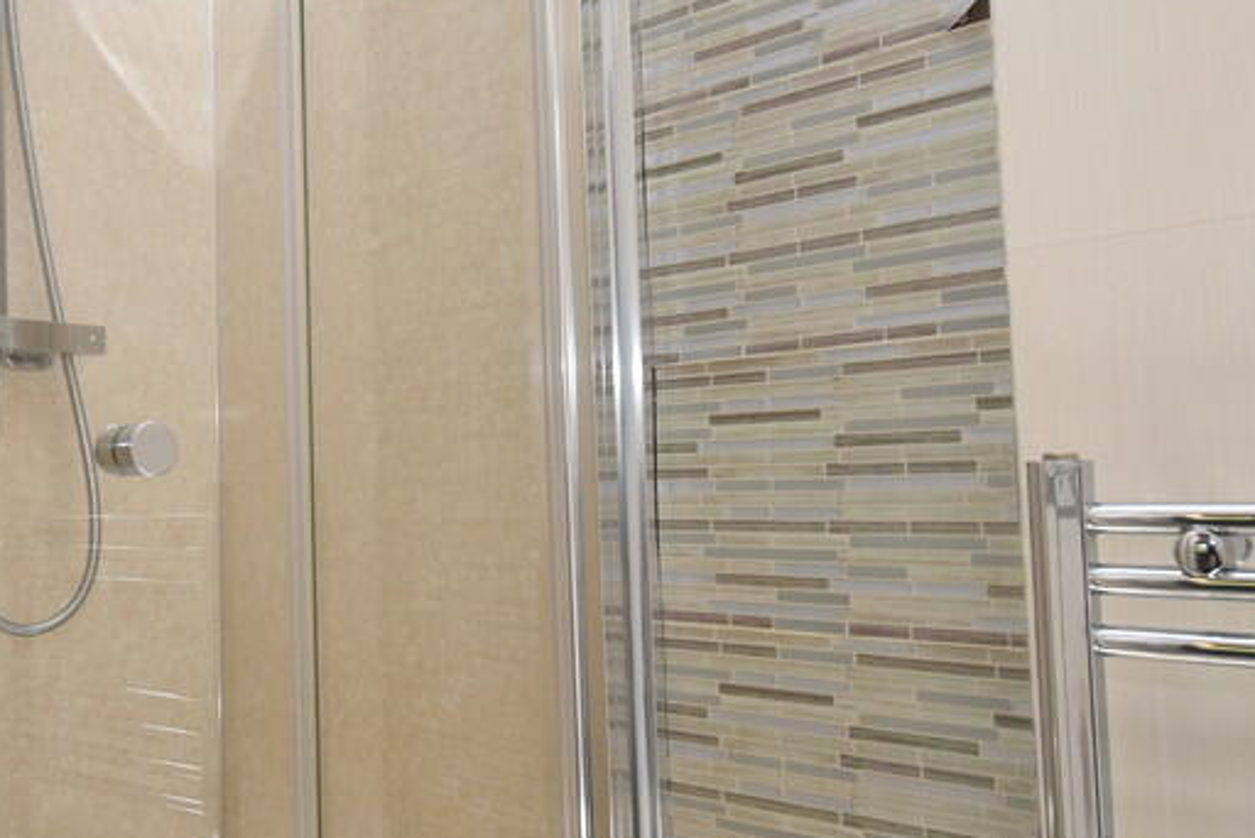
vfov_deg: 43.7
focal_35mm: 30
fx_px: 1046
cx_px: 500
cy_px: 418
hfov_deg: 61.4
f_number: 5
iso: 250
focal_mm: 10
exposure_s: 1/200
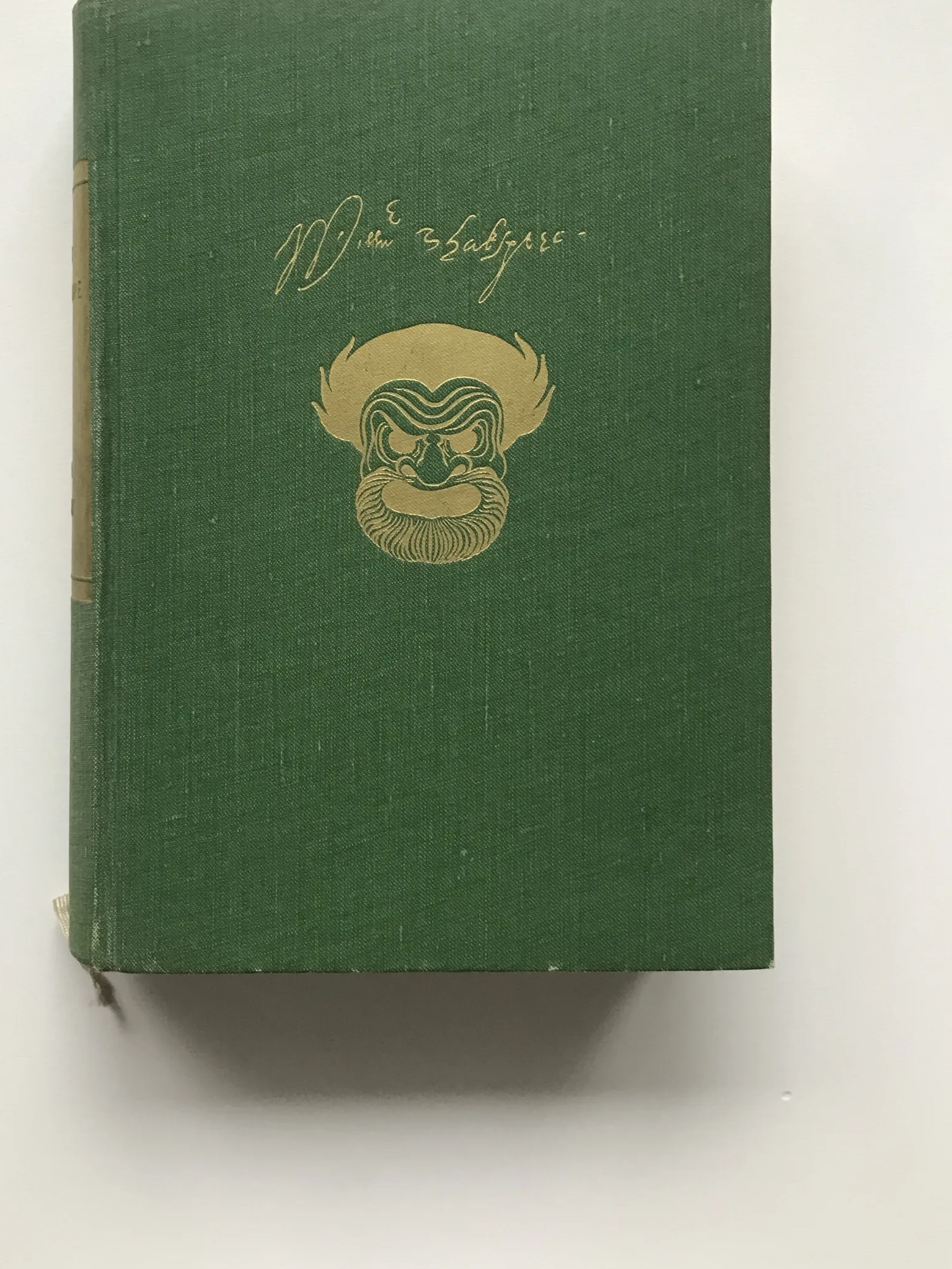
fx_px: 1283
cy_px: 499
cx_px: 390
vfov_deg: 52.2
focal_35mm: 35
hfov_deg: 40.6
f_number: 1.8
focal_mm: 3.99
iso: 40
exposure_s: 1/17
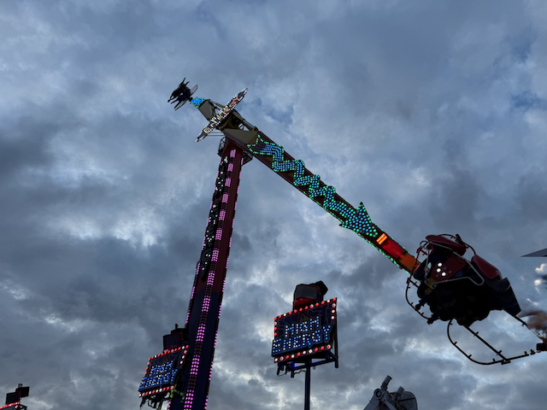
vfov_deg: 56.8
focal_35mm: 24
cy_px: 205
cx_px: 274
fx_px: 379
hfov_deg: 71.6
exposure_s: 1/1211
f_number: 1.78
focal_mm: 6.76
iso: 80
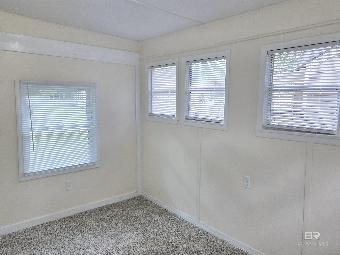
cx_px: 170
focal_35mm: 23
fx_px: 226
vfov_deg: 58.9
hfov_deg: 73.9
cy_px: 128
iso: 100
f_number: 1.8
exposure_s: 1/120
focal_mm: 5.4
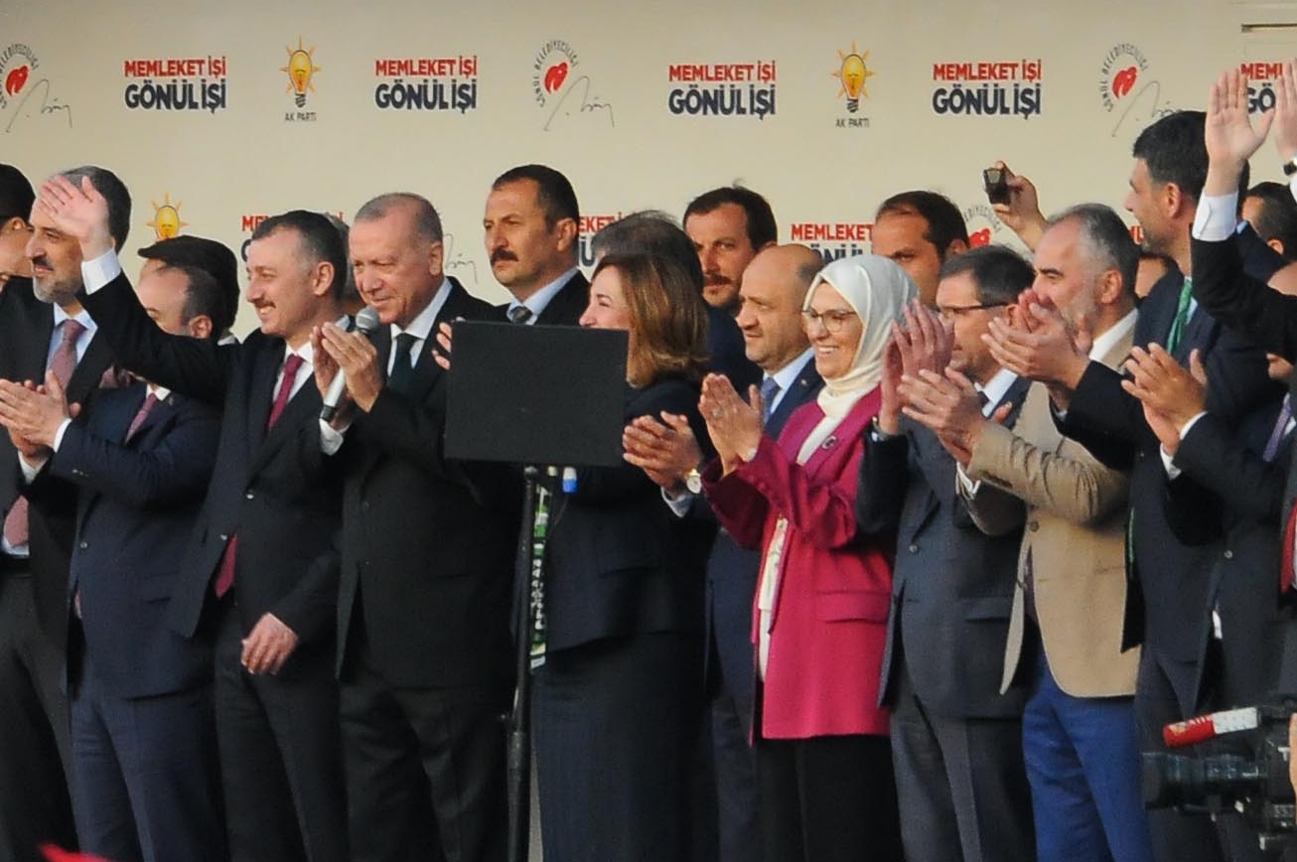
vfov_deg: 2.1
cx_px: 429
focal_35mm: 665
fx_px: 23921
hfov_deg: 3.1
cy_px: 517
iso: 1000
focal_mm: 135
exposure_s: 1/160
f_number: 8
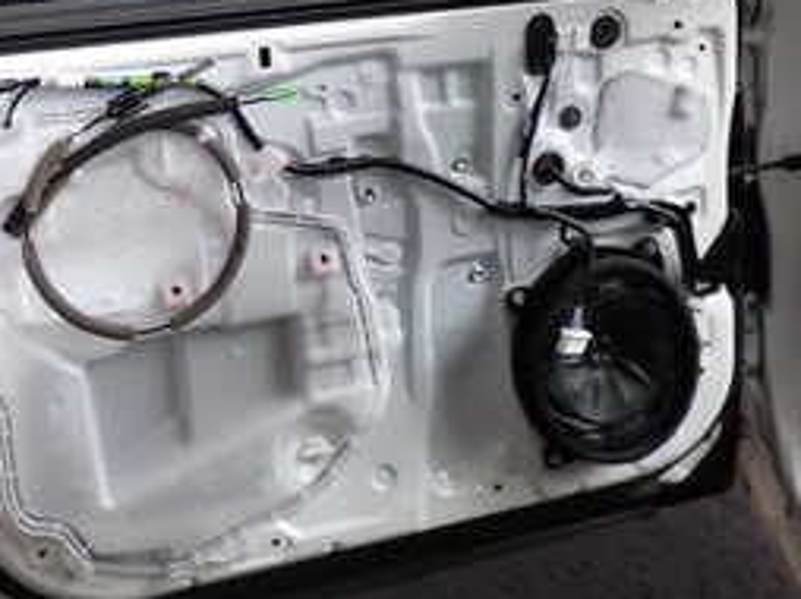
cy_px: 110
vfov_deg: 20.4
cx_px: 233
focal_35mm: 71
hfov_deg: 27.2
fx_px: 1641
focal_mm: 5.4
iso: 100
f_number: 2.3
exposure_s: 1/60
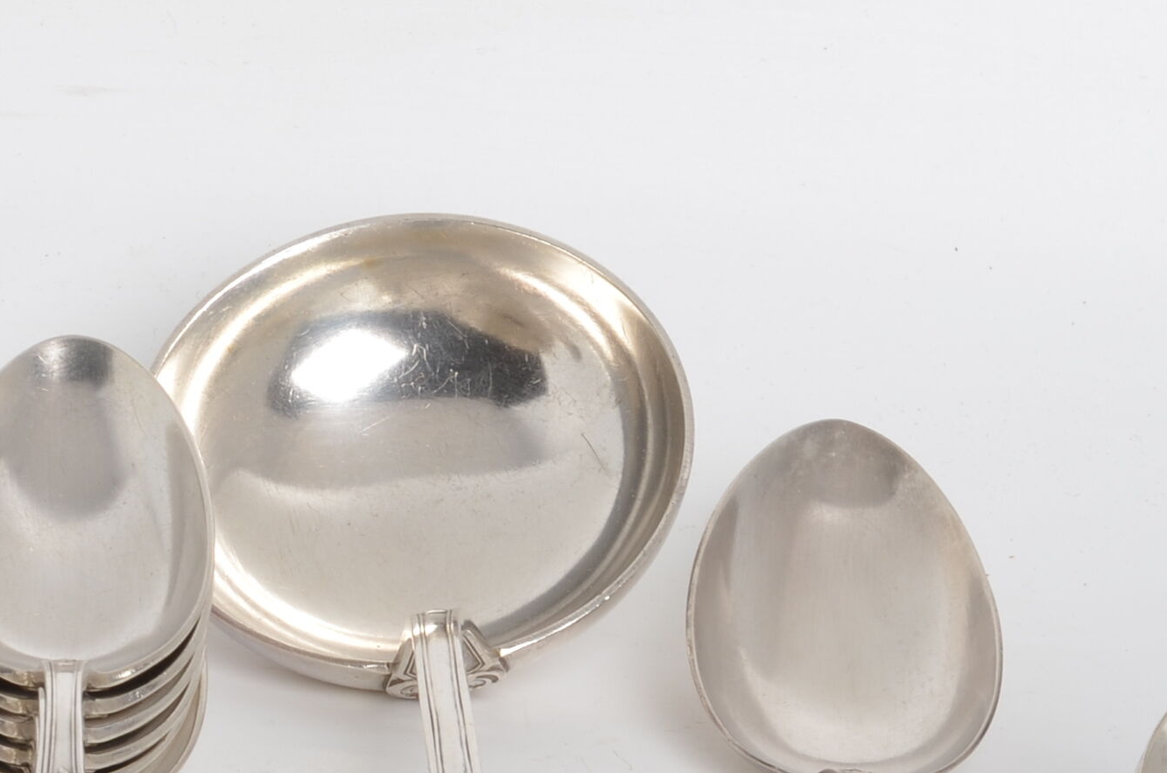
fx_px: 6729
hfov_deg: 9.9
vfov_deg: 6.6
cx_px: 131
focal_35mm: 208
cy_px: 505
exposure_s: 1/125
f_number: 14
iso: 100
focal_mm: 50
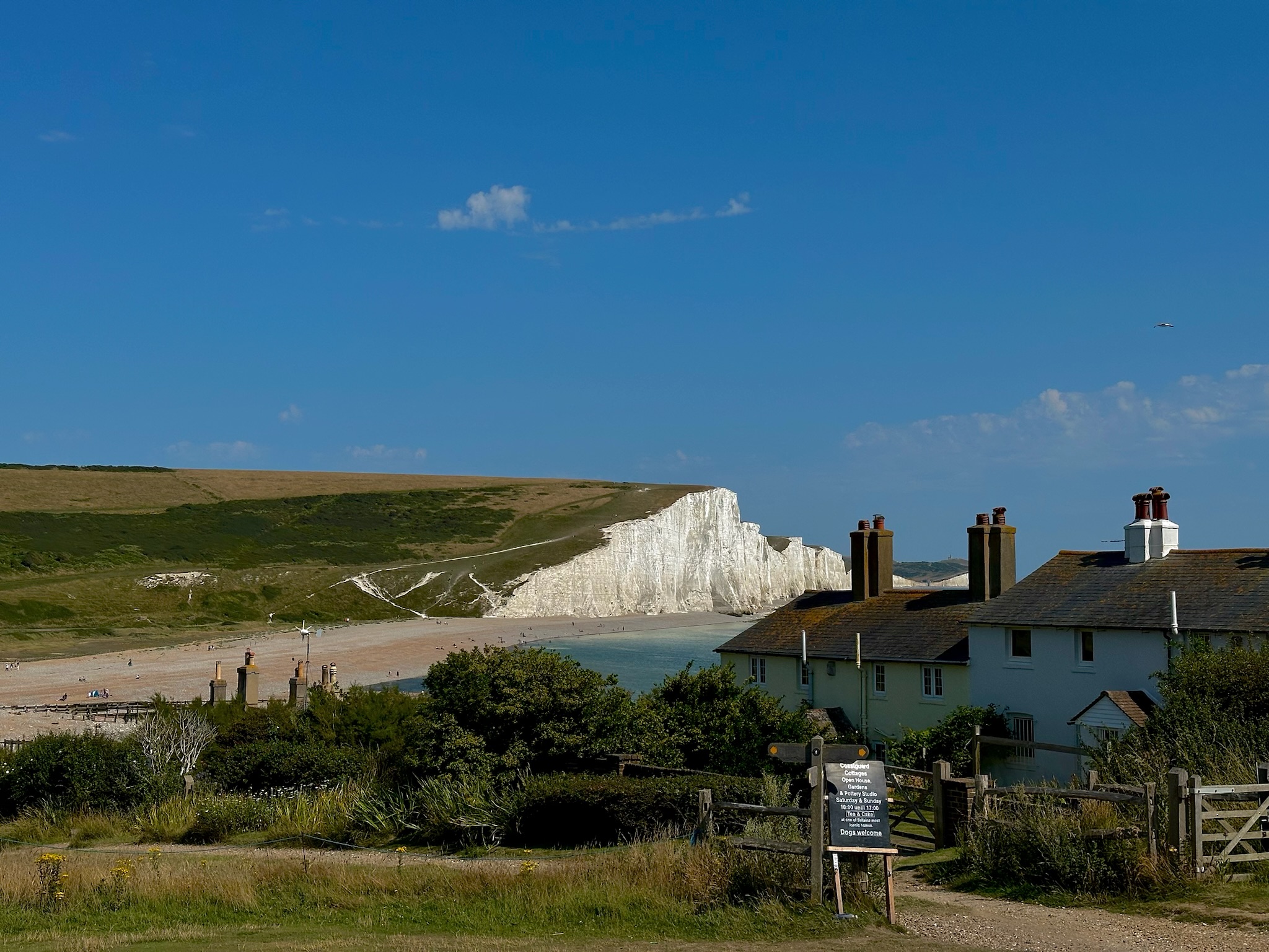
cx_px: 634
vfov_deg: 30.3
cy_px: 476
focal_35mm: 48
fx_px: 1760
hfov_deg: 39.7
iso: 64
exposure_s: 1/15873
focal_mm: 6.86
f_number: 1.78
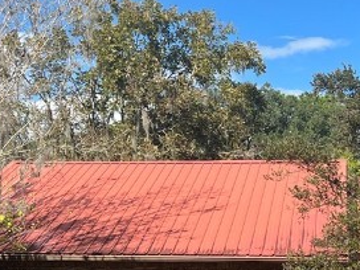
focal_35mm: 98
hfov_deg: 20.0
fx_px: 1019
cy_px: 193
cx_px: 152
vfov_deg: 15.0
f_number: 1.5
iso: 50
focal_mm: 5.7
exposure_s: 1/3165
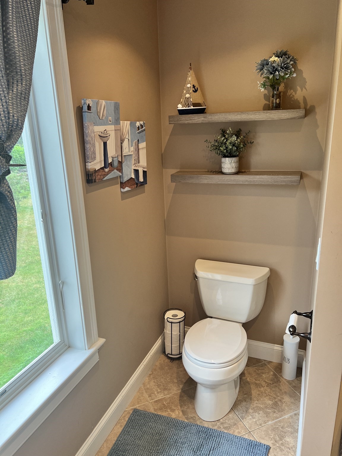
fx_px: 343
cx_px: 171
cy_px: 228
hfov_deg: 53.1
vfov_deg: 67.3
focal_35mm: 26
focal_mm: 5.7
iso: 100
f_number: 1.5
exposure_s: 1/120
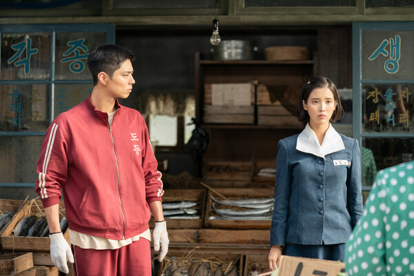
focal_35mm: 74
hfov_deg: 27.3
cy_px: 138
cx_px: 207
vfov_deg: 18.4
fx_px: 851
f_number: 2.8
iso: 400
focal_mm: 74
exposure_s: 1/1250
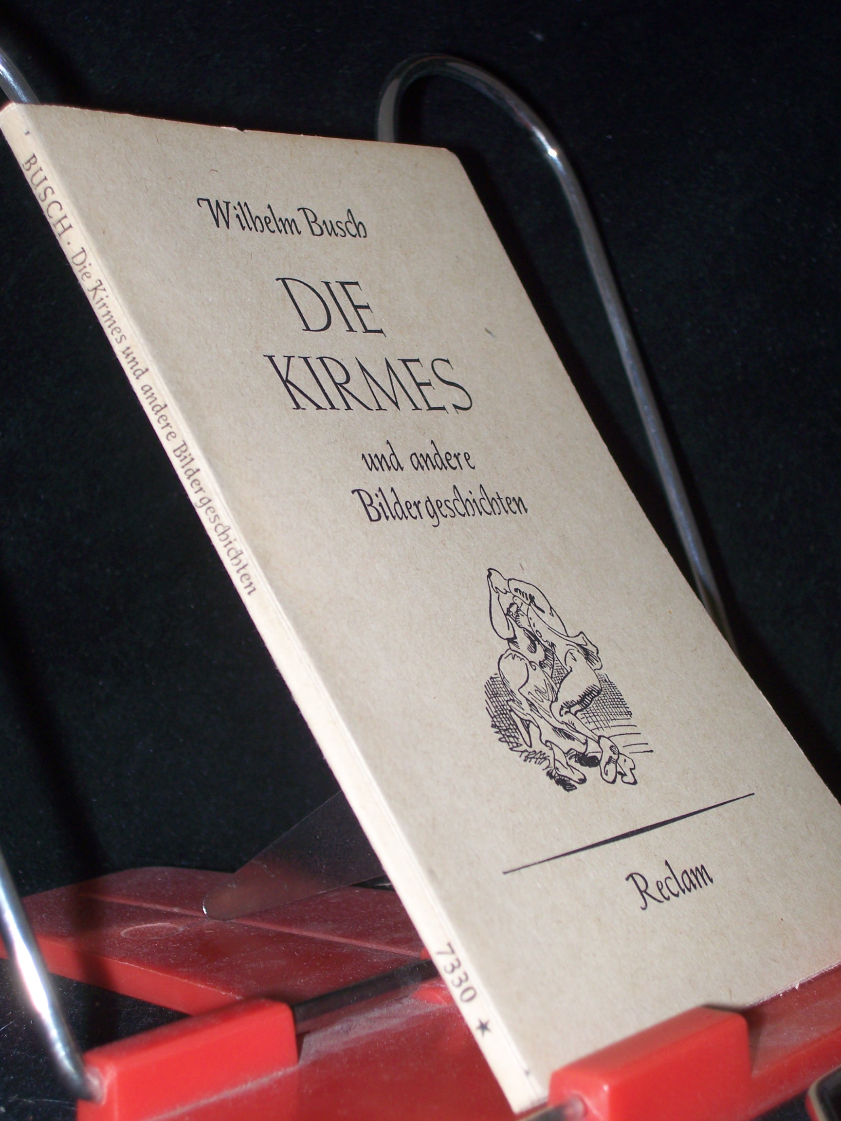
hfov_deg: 22.3
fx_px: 2138
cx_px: 420
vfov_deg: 29.4
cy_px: 560
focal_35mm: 66
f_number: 3.6
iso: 80
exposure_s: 1/80
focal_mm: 11
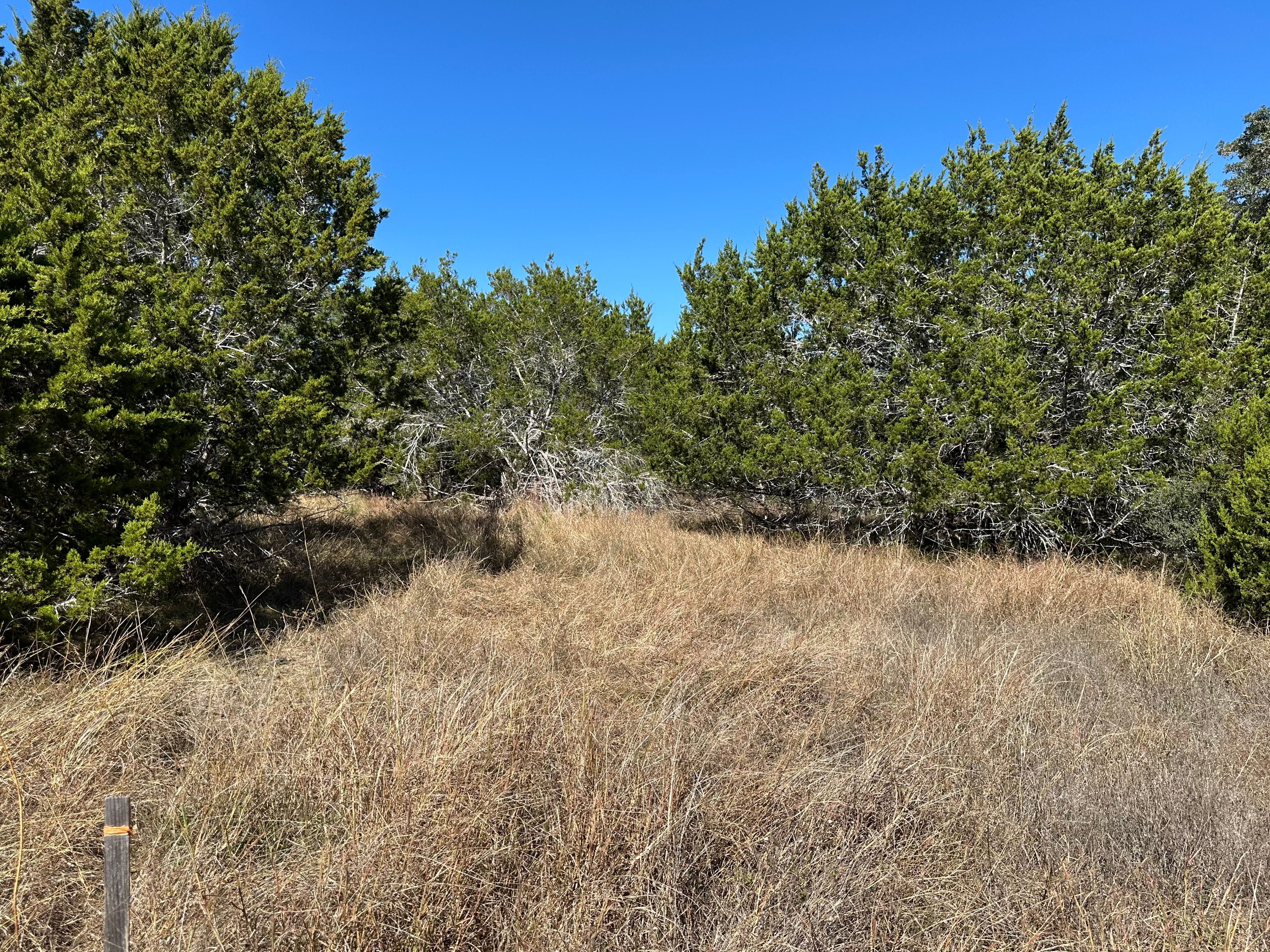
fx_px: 954
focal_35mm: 26
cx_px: 644
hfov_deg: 67.3
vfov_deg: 53.0
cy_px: 502
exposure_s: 1/3155
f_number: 1.78
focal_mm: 6.86
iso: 80
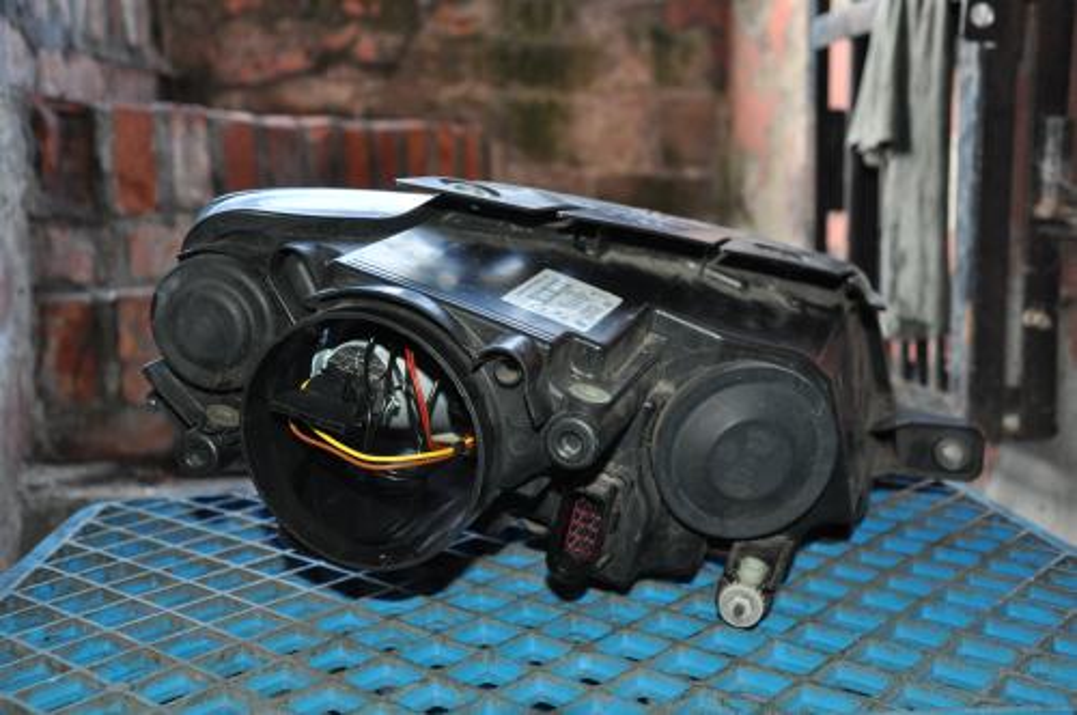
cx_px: 538
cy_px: 358
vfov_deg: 31.8
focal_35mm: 42
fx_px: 1255
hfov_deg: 46.5
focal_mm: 28
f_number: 4
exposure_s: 1/60
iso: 800
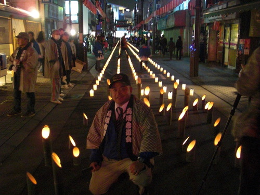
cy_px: 98
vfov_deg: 39.7
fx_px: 270
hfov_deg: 51.4
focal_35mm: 36
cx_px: 130
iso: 800
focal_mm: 6.3
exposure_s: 1/8
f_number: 2.8
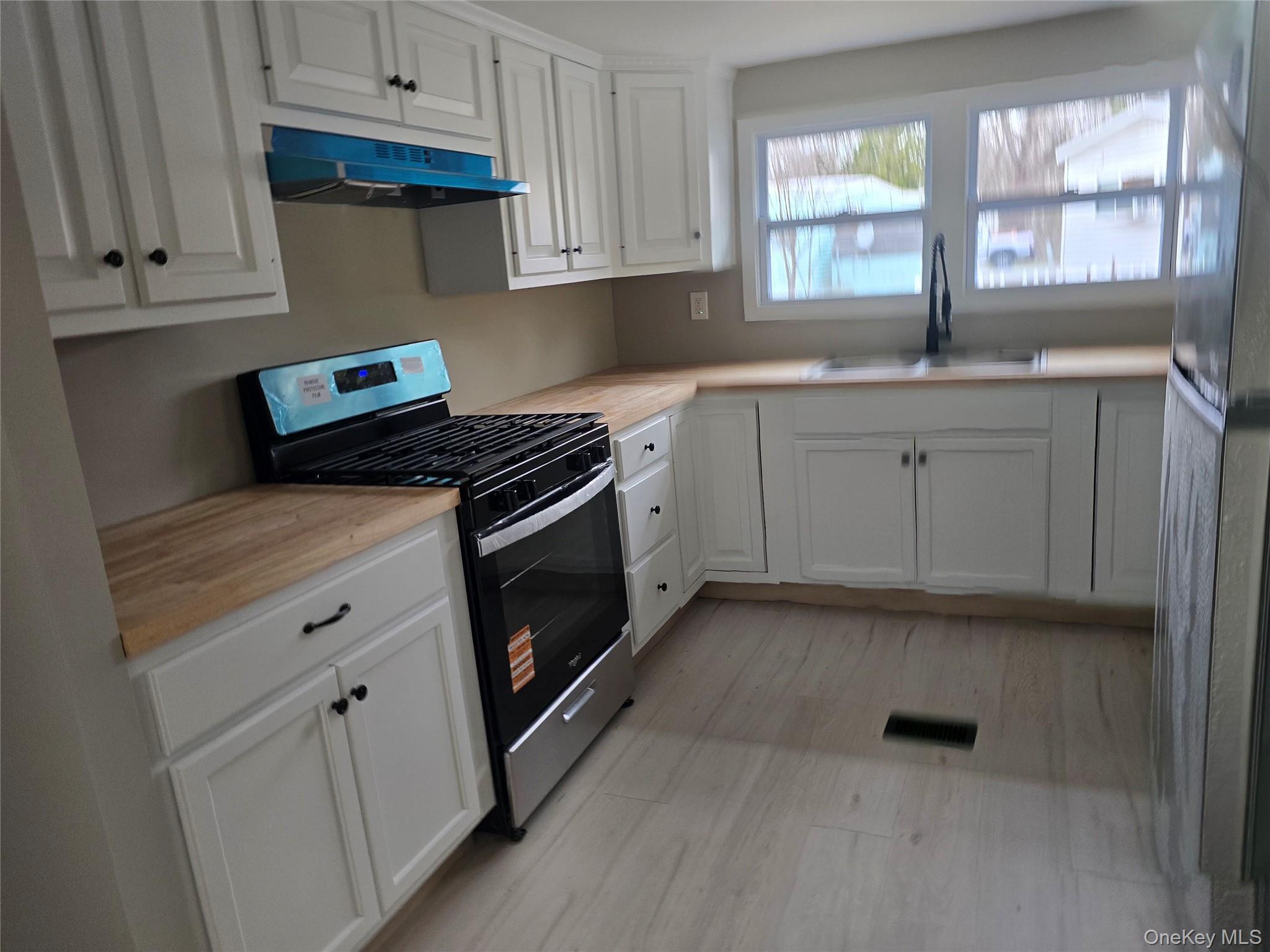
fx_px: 844
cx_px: 635
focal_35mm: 23
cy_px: 476
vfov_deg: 58.9
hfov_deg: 73.9
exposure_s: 1/180
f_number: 1.7
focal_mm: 6.3
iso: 160
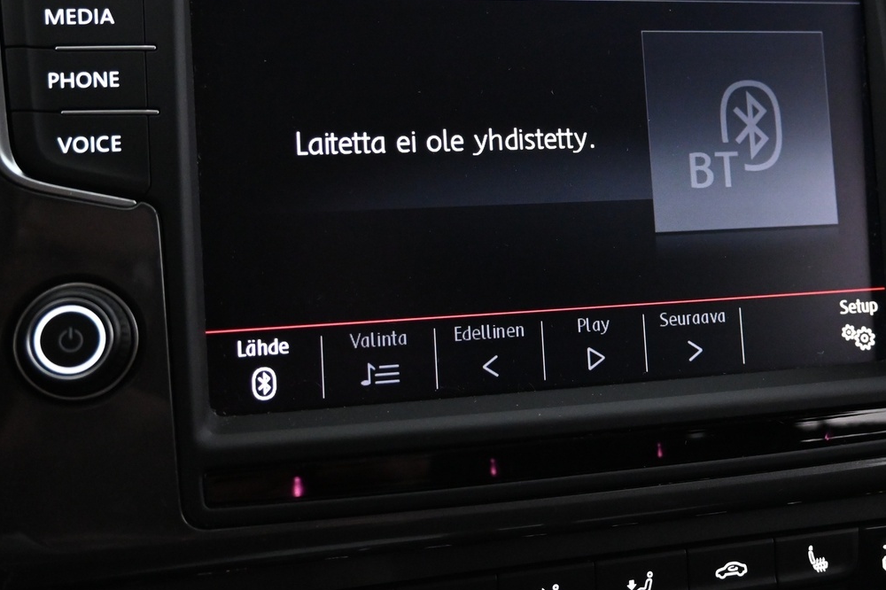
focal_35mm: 47
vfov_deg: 28.1
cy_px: 181
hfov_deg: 41.3
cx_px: 558
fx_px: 1166
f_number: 3.8
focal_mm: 19.5
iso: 3200
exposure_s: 1/30
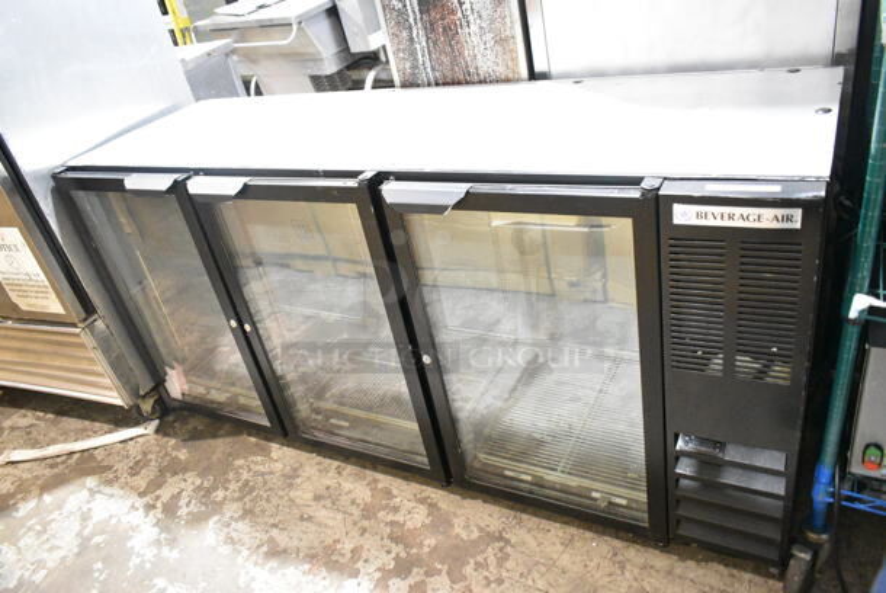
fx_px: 665
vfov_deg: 48.0
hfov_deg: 67.3
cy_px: 296
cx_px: 443
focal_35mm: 27
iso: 6400
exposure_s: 1/125
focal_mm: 18
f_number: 4.5
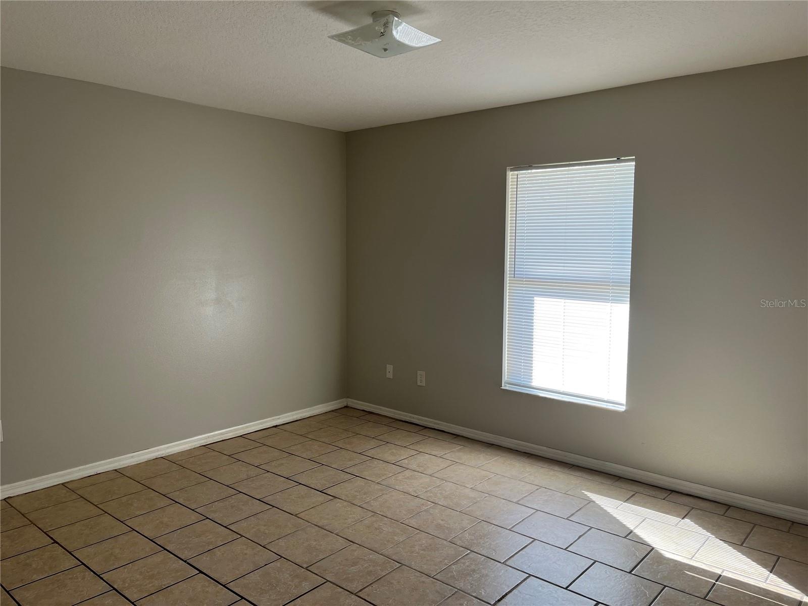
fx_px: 607
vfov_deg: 53.1
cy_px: 303
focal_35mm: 26
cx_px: 404
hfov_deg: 67.3
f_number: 1.6
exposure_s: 1/122
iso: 32
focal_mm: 5.1
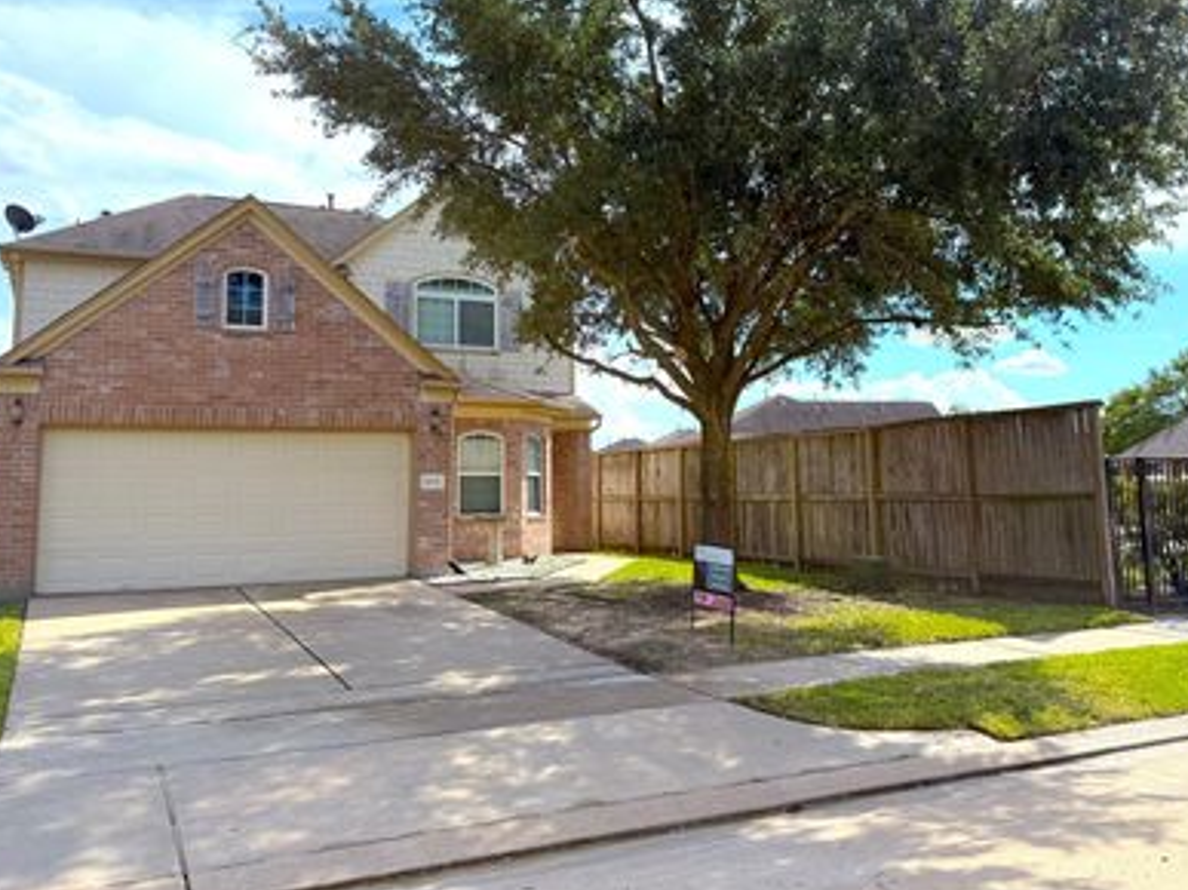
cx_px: 620
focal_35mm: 31
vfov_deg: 45.1
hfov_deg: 58.3
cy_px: 345
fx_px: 1064
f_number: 1.78
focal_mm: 6.76
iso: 100
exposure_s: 1/5714
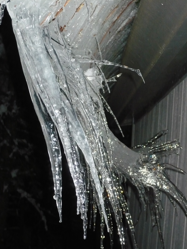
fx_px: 605
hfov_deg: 17.6
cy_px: 124
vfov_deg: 23.3
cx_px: 94
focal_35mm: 84
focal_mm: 13.9
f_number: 4.4
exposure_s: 1/30
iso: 400
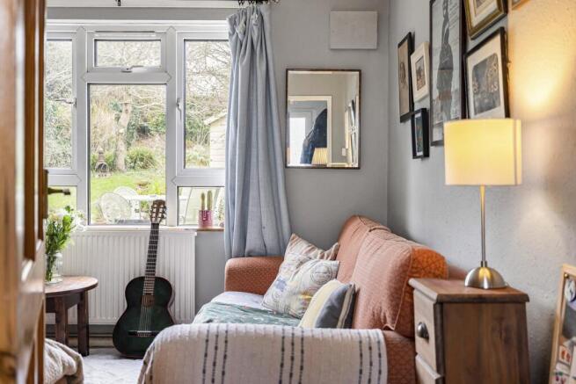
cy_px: 192
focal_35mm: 35
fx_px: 560
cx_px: 288
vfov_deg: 37.9
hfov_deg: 54.4
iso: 400
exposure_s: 1/125
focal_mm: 35
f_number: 4
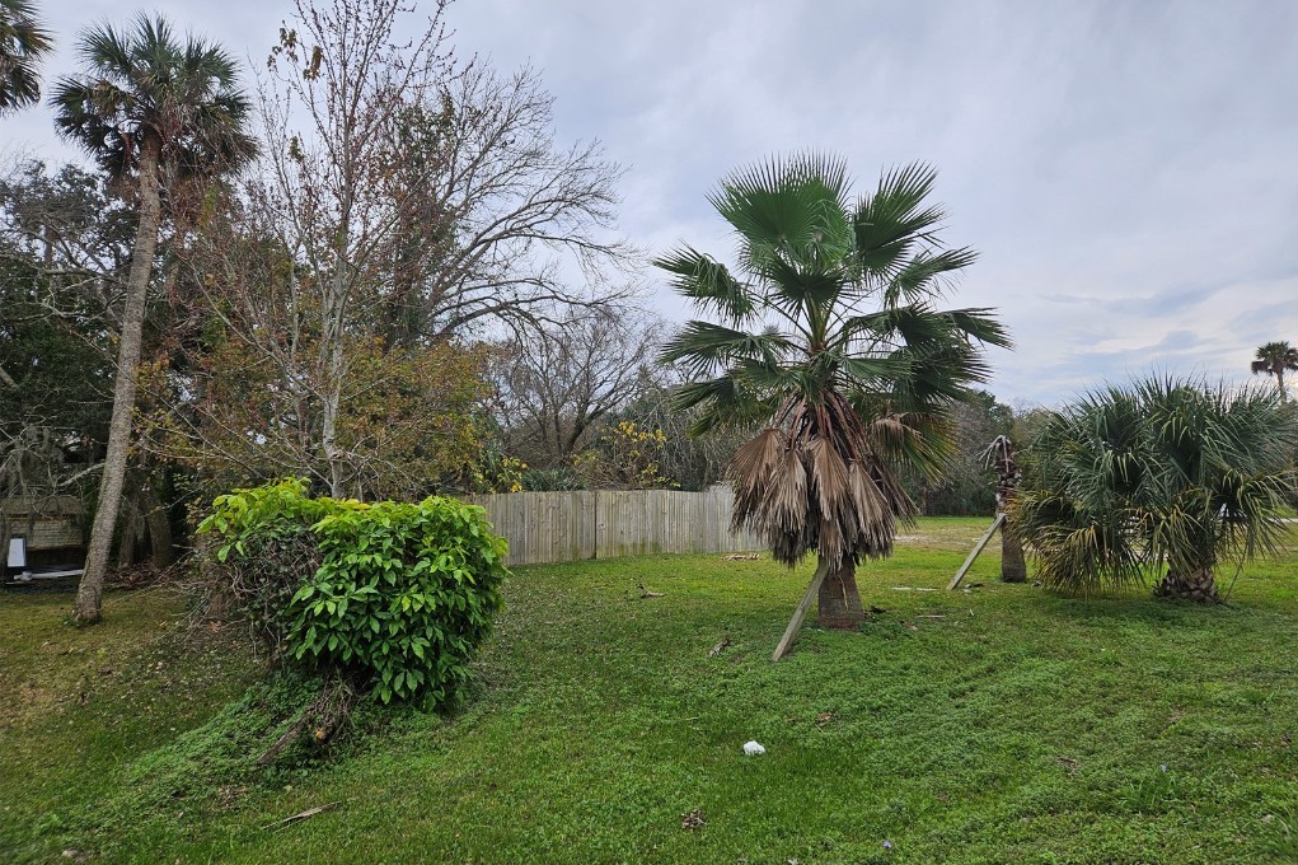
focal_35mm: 24
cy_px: 392
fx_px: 865
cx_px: 650
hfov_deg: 73.8
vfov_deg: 53.0
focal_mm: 5.4
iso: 25
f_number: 1.8
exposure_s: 1/250
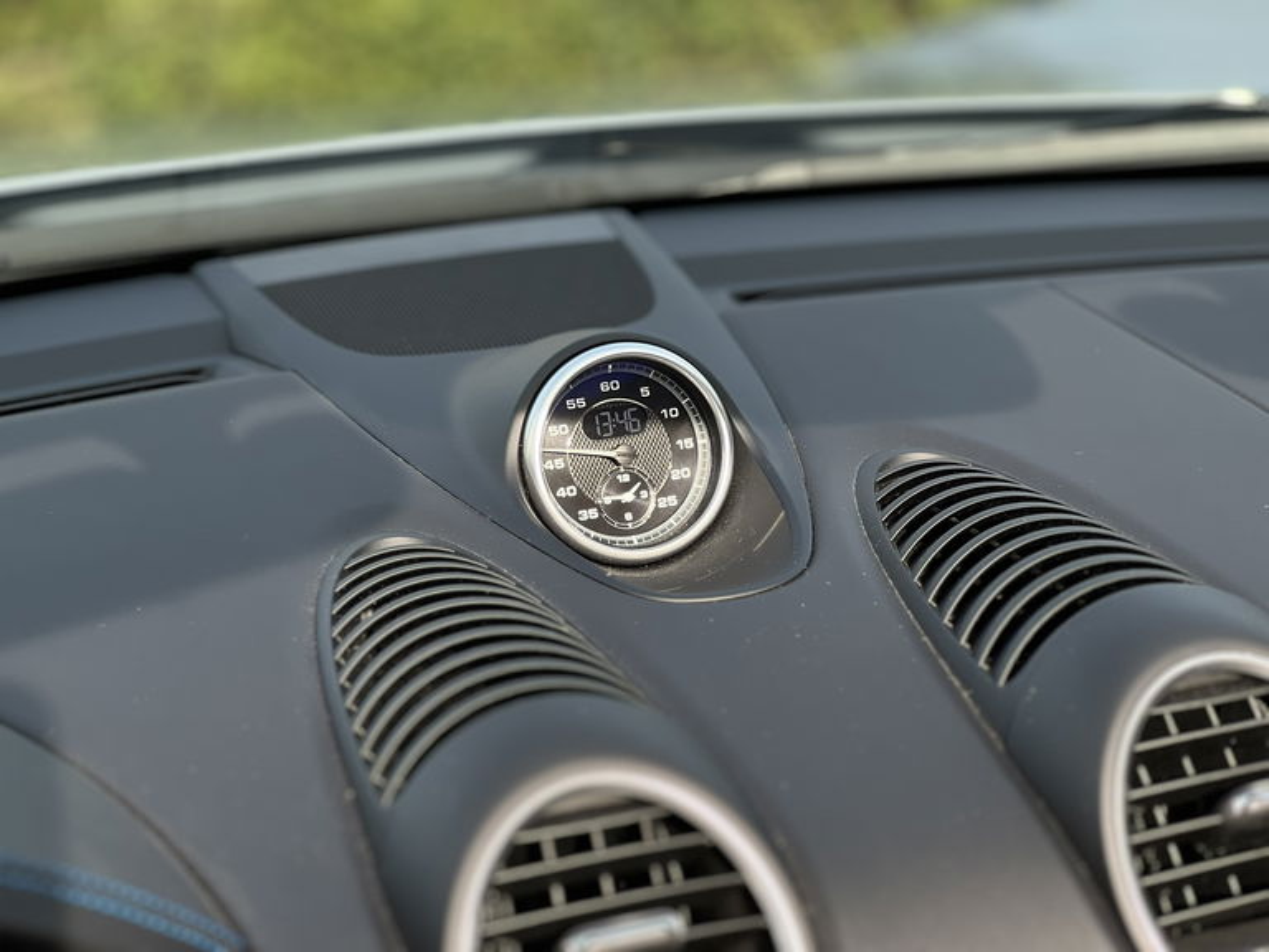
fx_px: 2823
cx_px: 634
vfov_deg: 19.1
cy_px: 476
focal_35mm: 77
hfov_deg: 25.3
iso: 32
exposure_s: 1/129
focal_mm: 9
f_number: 2.8
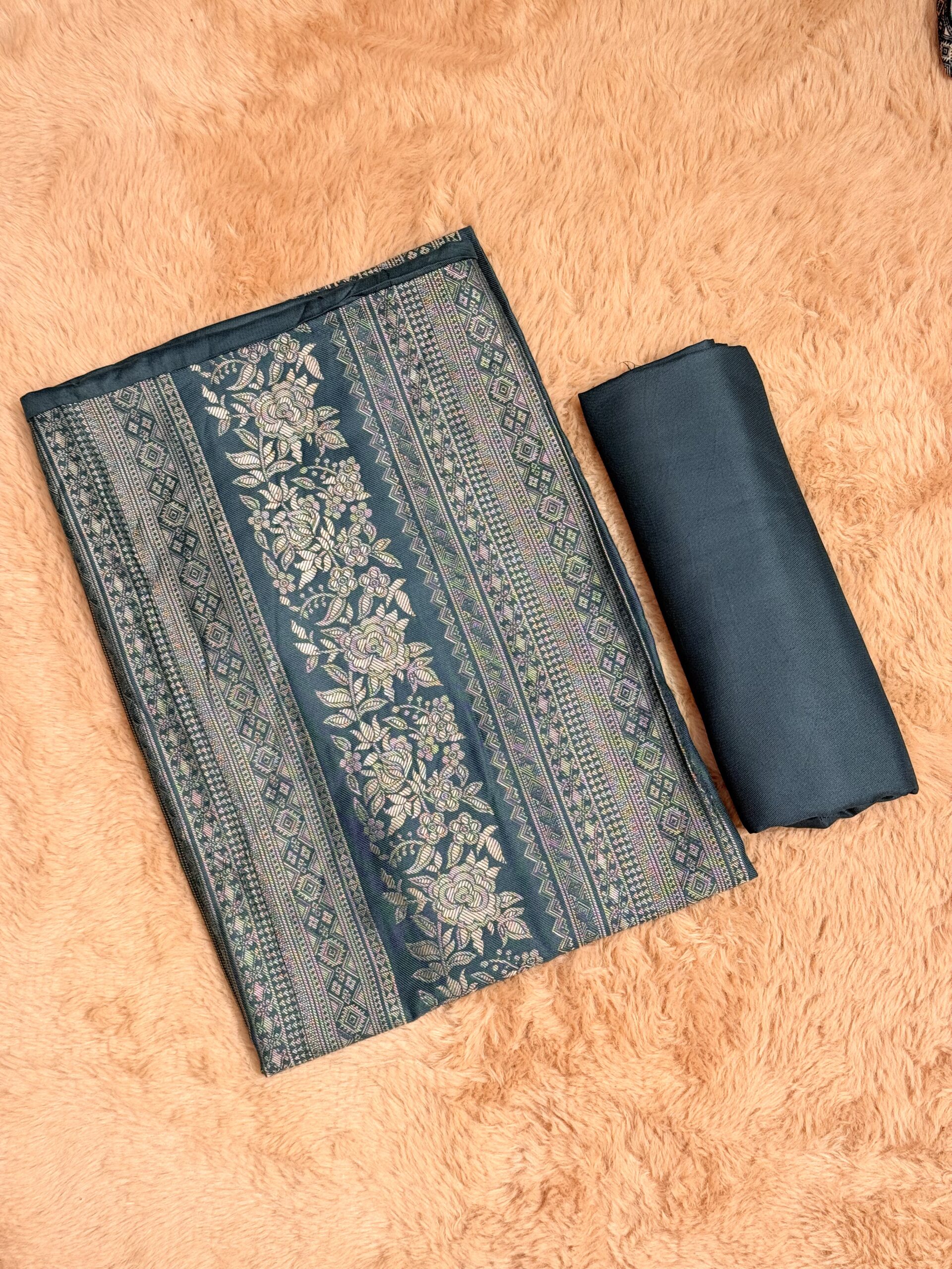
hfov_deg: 30.3
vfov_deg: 39.7
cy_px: 634
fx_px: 1760
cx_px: 476
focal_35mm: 48
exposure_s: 1/100
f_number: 1.78
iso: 50
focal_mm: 6.76
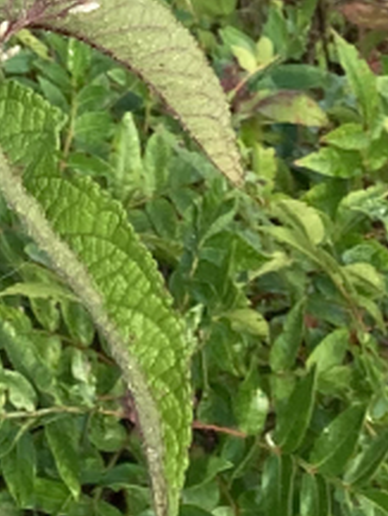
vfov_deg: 9.0
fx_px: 2777
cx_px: -388
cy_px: -935
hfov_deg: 7.7
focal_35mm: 186
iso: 20
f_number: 1.8
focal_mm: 4
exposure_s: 1/558
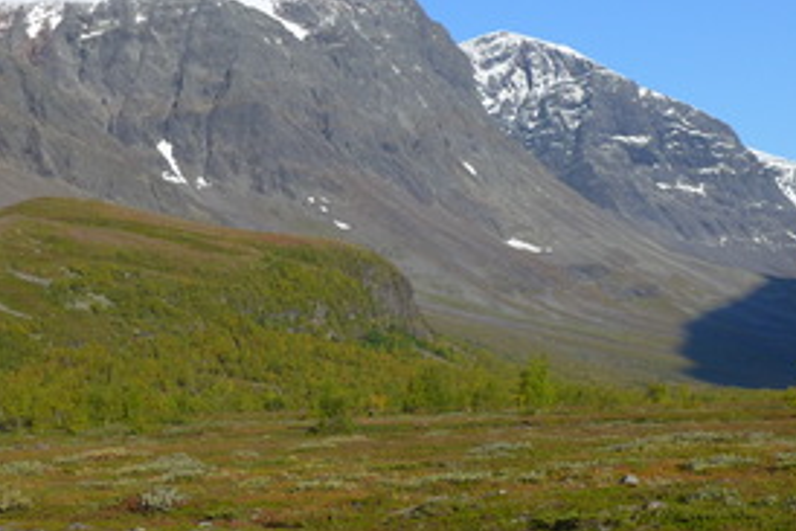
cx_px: 344
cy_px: 313
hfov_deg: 22.1
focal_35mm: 92
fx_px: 2035
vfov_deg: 14.9
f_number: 2.8
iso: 80
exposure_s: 1/1300
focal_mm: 6.9
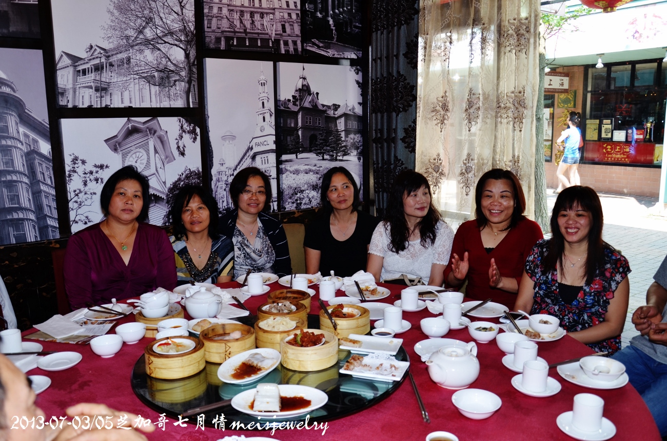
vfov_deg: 41.5
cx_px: 334
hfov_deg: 59.6
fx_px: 582
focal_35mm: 32
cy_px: 220
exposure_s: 1/60
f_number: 4.5
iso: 200
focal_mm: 21
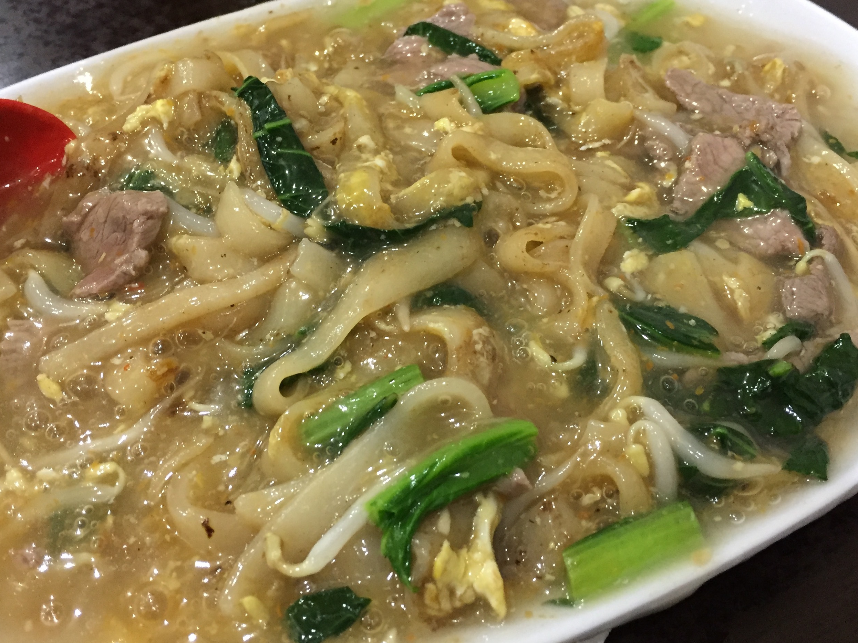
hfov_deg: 48.9
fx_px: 942
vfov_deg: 37.7
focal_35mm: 38
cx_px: 400
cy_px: 302
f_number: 2.2
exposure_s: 1/33
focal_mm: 4.15
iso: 250
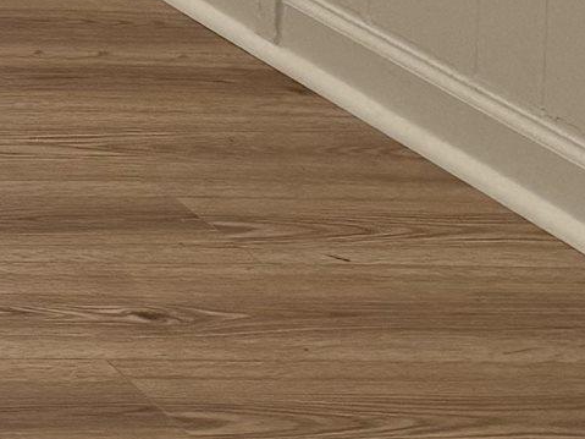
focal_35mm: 154
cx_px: -1212
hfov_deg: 9.7
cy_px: -658
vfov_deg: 8.7
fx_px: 2602
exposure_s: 1/120
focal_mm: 6.76
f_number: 1.78
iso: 200
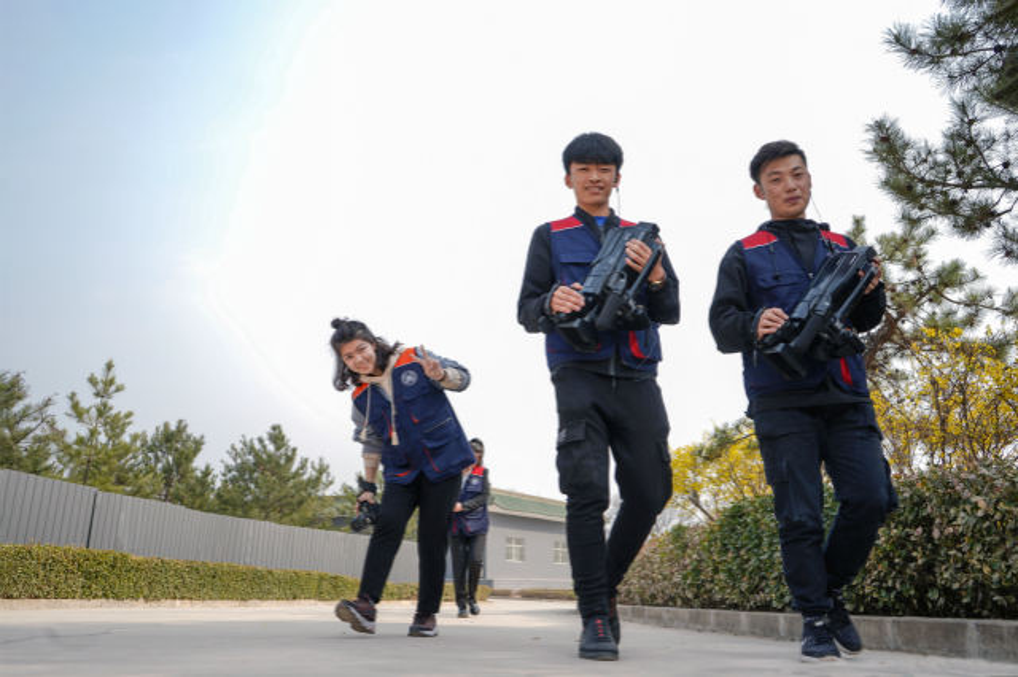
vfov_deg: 41.1
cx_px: 509
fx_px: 904
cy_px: 338
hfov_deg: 58.7
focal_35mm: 32
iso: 50
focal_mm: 32
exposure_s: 1/125
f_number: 5.6
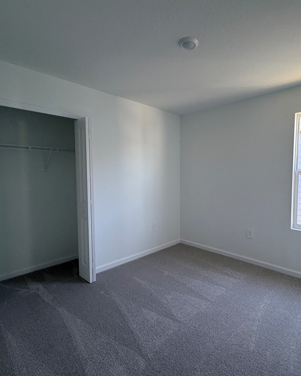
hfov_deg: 70.1
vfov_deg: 83.3
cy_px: 188
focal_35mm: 19
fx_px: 212
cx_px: 181
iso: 320
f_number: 2.2
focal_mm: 2.22
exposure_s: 1/121
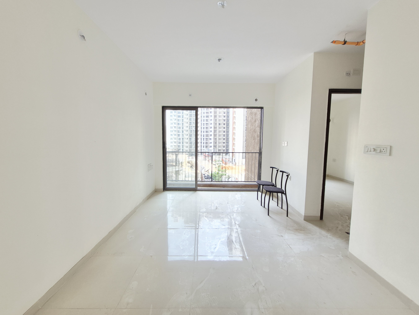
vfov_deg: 89.9
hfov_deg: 106.2
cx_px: 210
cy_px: 158
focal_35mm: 13
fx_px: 157
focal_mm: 1.74
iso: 50
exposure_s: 1/50
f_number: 2.2
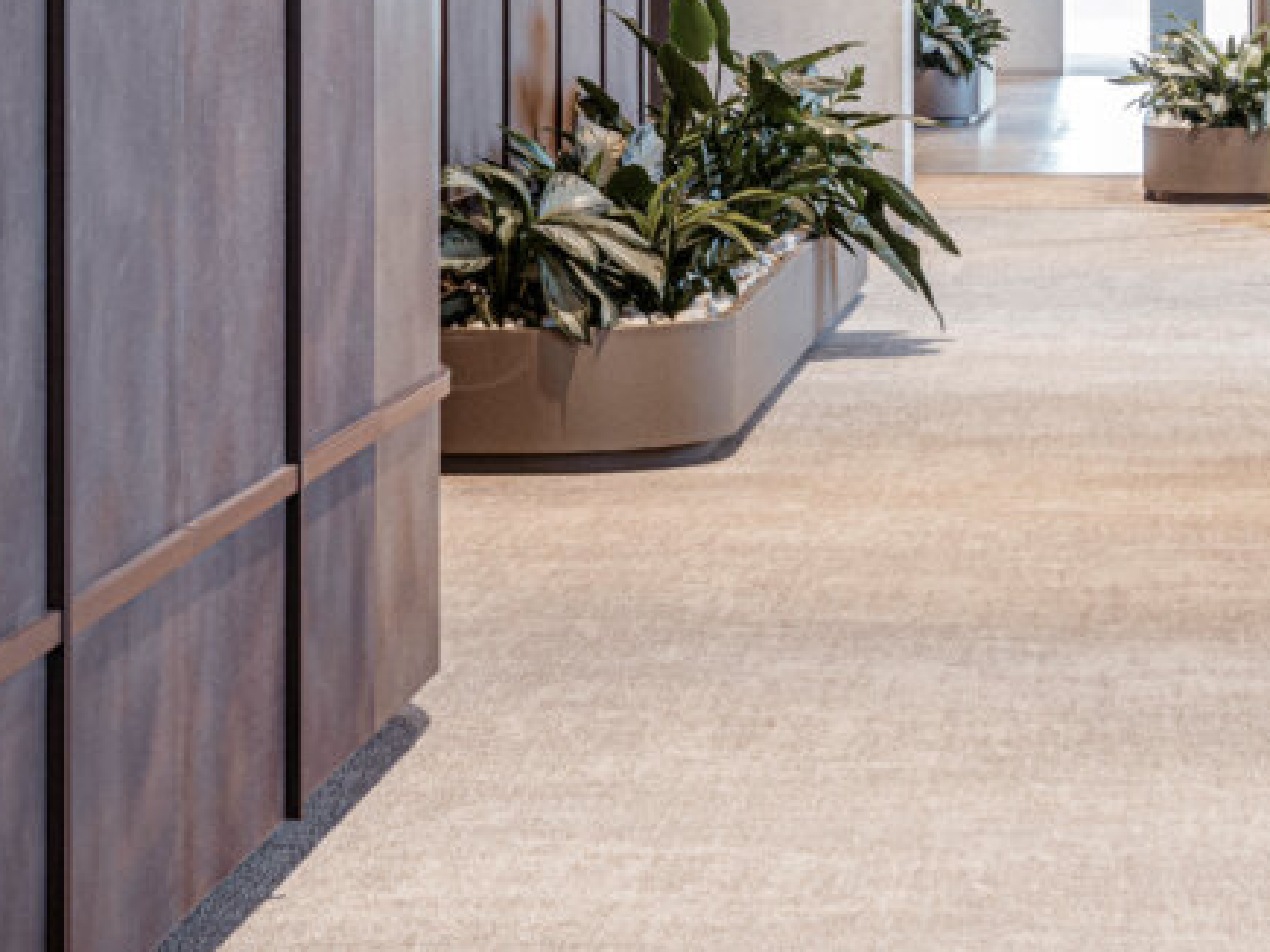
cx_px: 1127
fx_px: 4695
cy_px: -88
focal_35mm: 128
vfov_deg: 11.4
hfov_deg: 15.2
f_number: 9
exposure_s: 1/3
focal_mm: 36.9
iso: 250
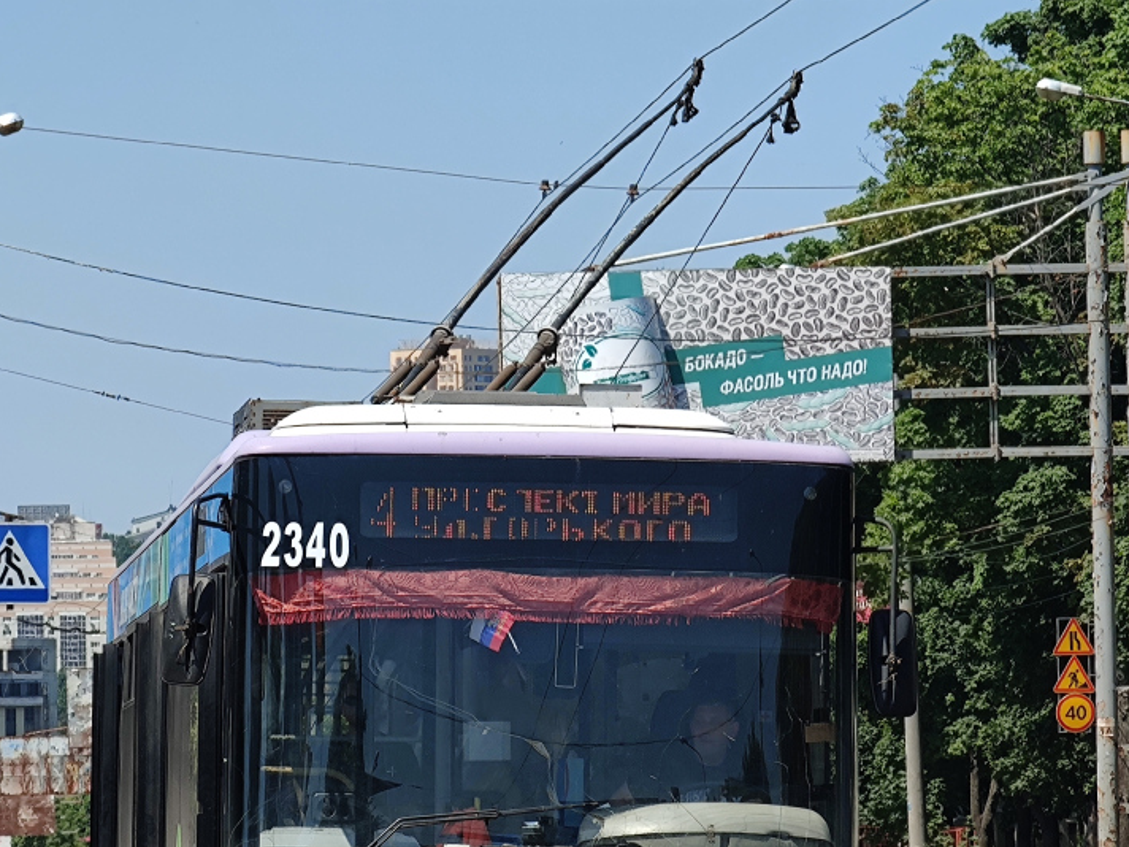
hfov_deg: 8.5
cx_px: 487
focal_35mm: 232
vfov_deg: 6.4
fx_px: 7567
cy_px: 492
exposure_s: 1/221
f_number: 4.1
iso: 50
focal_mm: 22
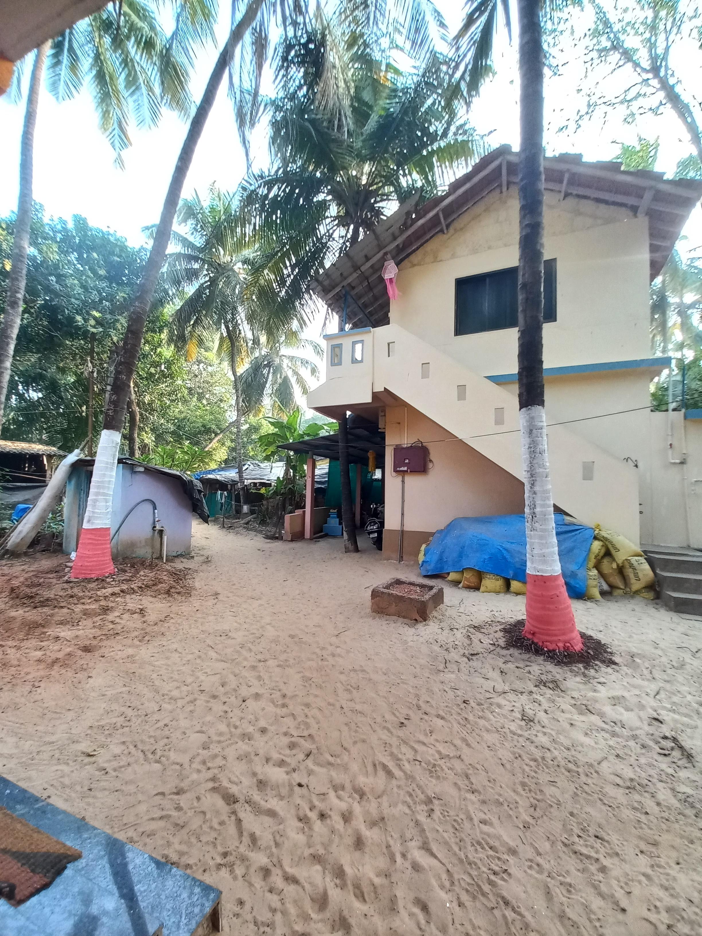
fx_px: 352
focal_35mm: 13
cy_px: 468
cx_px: 351
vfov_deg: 106.2
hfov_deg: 89.9
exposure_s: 1/100
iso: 64
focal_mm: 1.42
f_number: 2.2
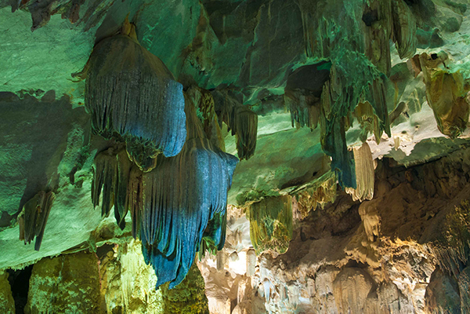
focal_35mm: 33
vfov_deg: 40.0
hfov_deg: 57.2
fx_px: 431
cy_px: 157
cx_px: 235
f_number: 8
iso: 200
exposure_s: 2
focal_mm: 22
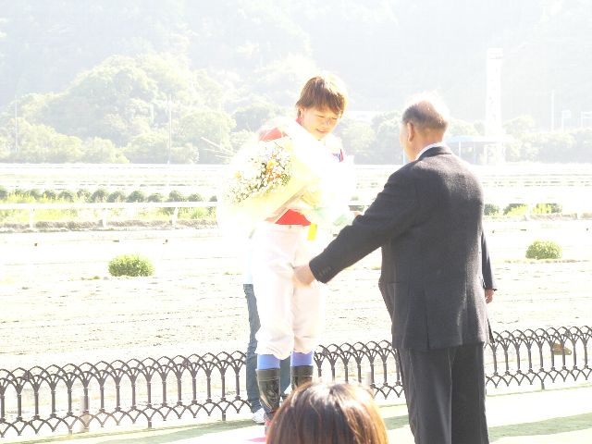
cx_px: 296
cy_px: 222
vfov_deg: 12.5
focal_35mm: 119
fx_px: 2035
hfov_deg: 16.6
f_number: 4
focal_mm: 19.9
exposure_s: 1/60
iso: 50
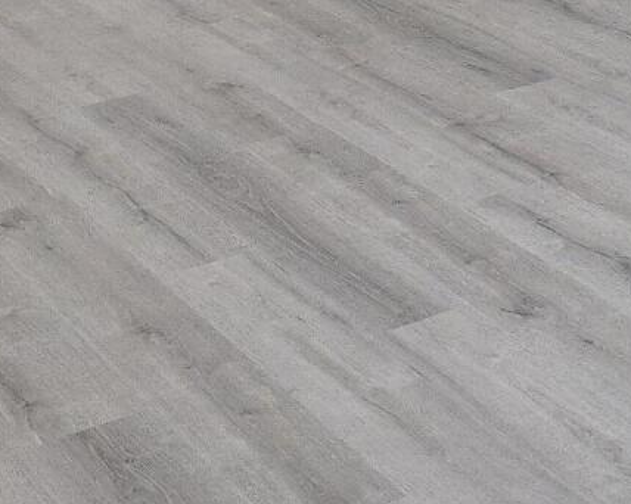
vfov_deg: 14.0
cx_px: 482
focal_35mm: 105
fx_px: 1960
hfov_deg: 18.2
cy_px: -165
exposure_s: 1/120
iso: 200
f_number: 1.7
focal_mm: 6.3
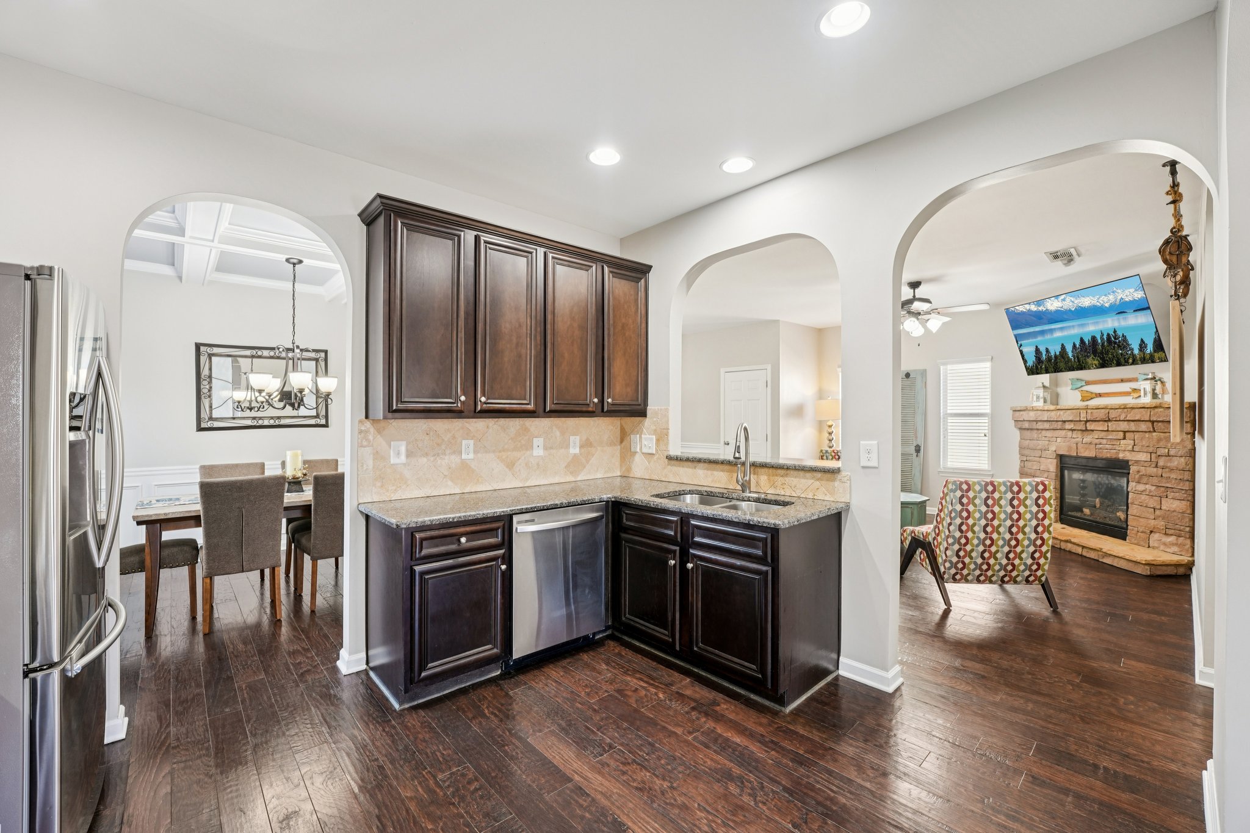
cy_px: 416
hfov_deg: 104.3
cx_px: 625
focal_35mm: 14
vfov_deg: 81.2
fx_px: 486
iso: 320
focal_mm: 14
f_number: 8
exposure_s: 1/6
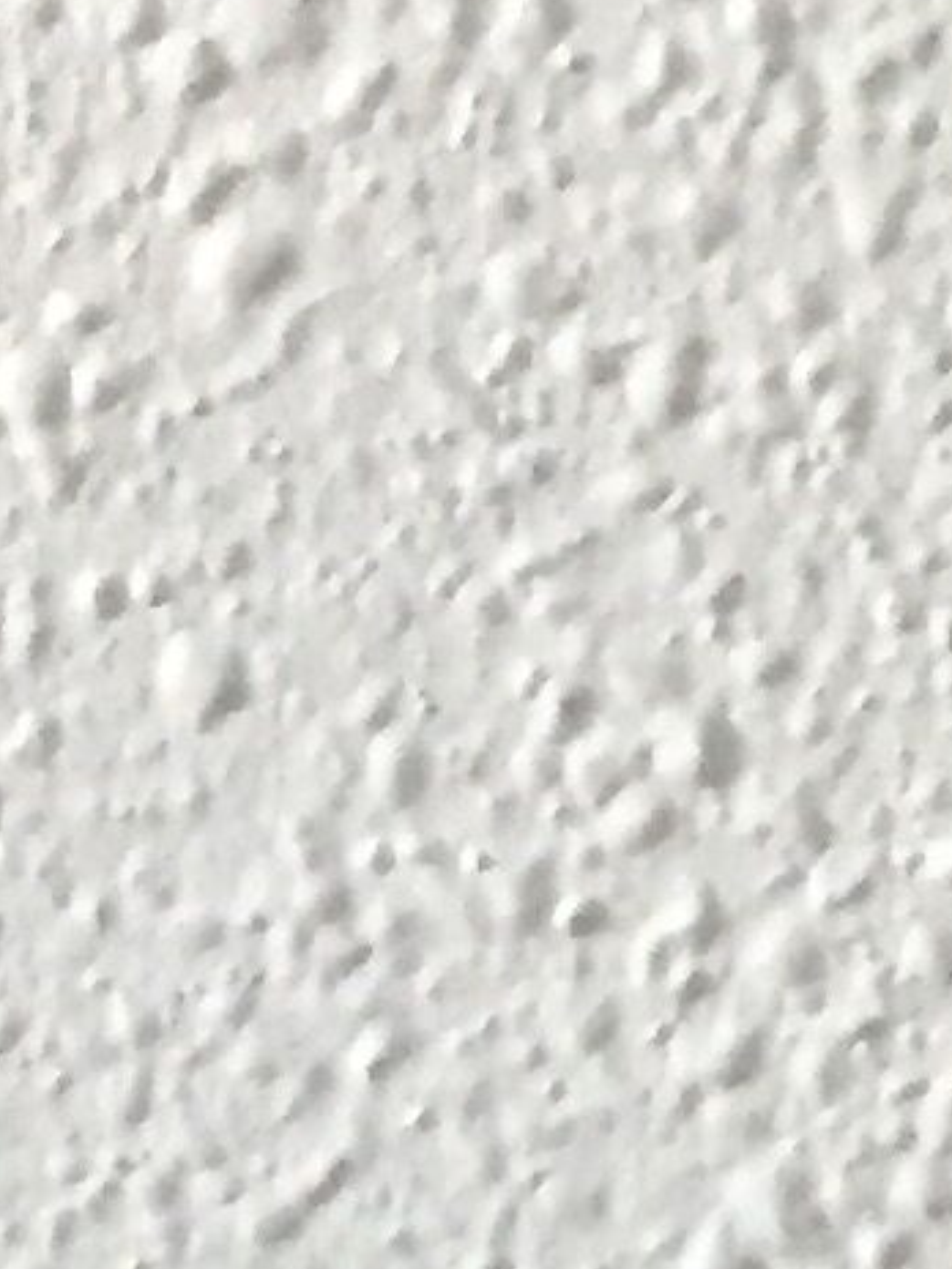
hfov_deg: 6.5
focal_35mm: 204
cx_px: -2093
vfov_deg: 8.2
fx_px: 7480
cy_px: 3895
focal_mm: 4.15
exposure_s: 1/25
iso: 250
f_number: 2.2
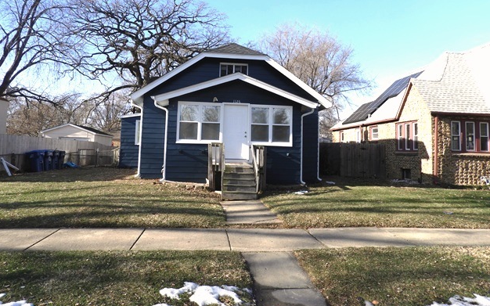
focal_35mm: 26
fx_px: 347
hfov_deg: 70.4
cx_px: 242
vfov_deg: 47.3
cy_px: 124
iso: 100
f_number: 3.3
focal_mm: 4.3
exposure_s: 1/800
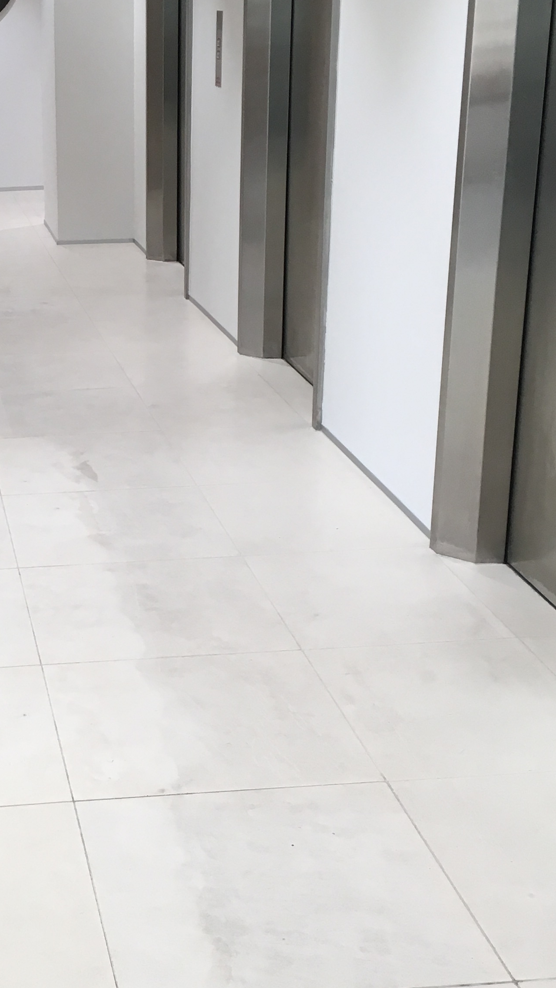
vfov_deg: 37.2
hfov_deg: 20.9
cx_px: 22
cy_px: 495
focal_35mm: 56
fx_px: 1467
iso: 32
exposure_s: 1/33
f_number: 2.2
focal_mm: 4.15
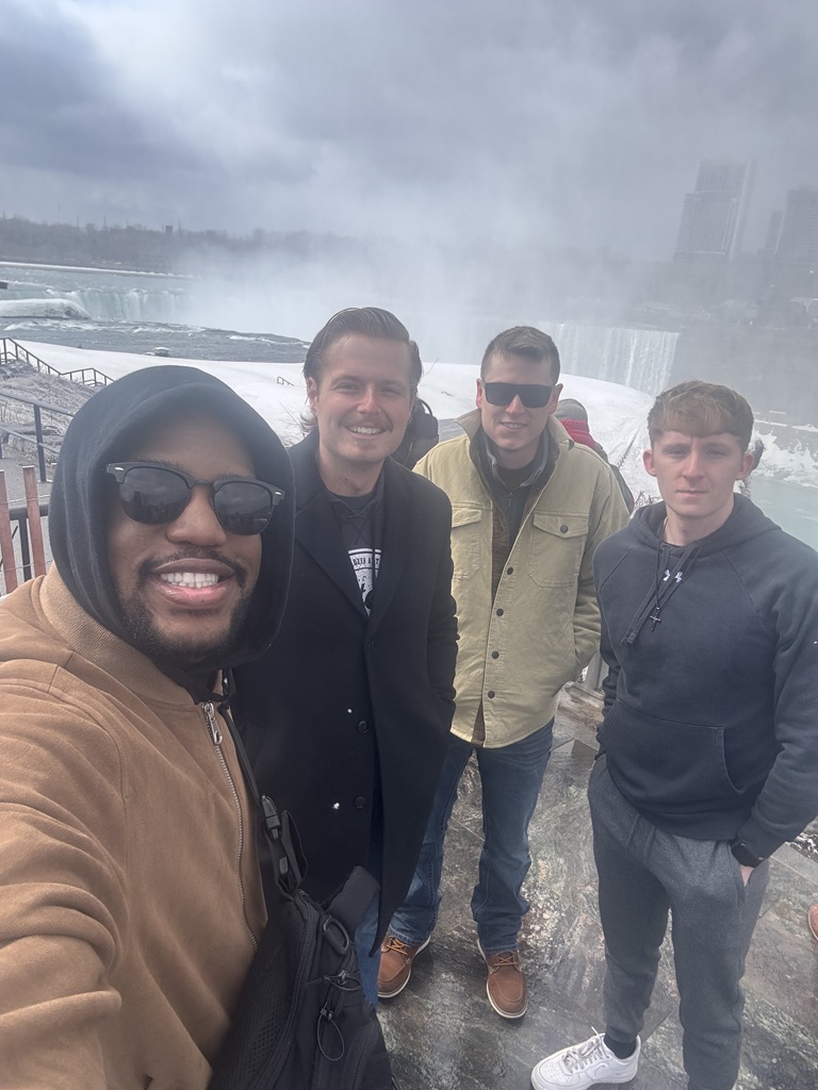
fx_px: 725
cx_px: 409
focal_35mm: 23
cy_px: 545
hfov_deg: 58.9
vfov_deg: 73.9
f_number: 1.9
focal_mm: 2.69
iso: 25
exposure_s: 1/720
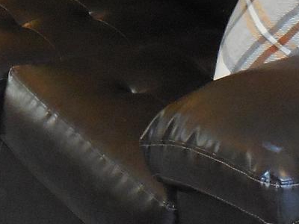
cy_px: -182
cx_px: -16
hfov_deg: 15.1
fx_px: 1106
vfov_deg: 10.8
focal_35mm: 128
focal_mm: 4.5
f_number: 3.7
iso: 560
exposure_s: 1/25
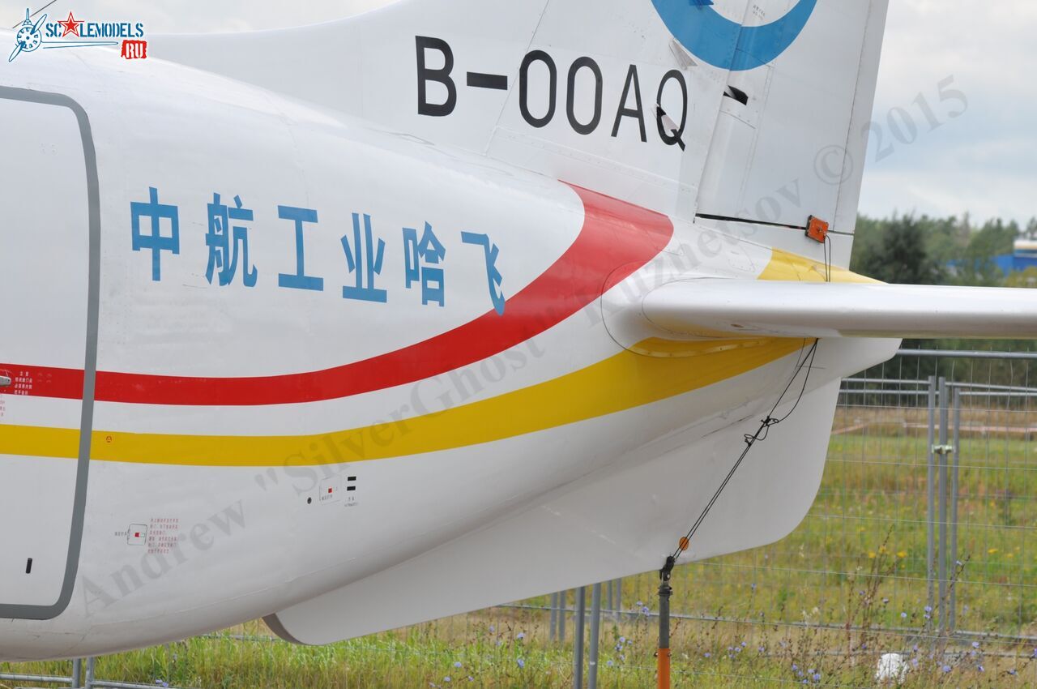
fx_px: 5826
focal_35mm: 202
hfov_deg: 10.2
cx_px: 518
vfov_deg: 6.8
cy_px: 344
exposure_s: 1/200
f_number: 8
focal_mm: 135
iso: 200
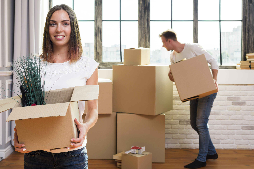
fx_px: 353
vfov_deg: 27.0
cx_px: 127
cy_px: 84
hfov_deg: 39.6
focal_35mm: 50
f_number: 6.3
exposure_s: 1/160
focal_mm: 50
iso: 160
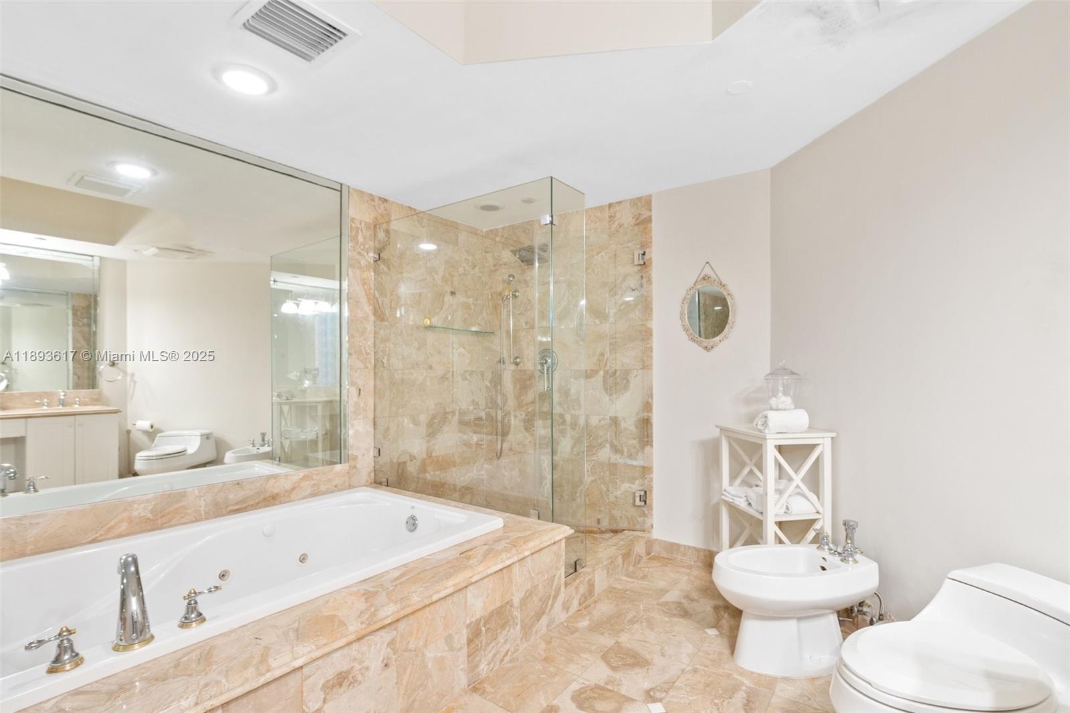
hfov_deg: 100.4
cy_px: 356
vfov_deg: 77.3
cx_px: 535
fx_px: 446
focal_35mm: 15
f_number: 8
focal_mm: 10
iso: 200
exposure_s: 2.5
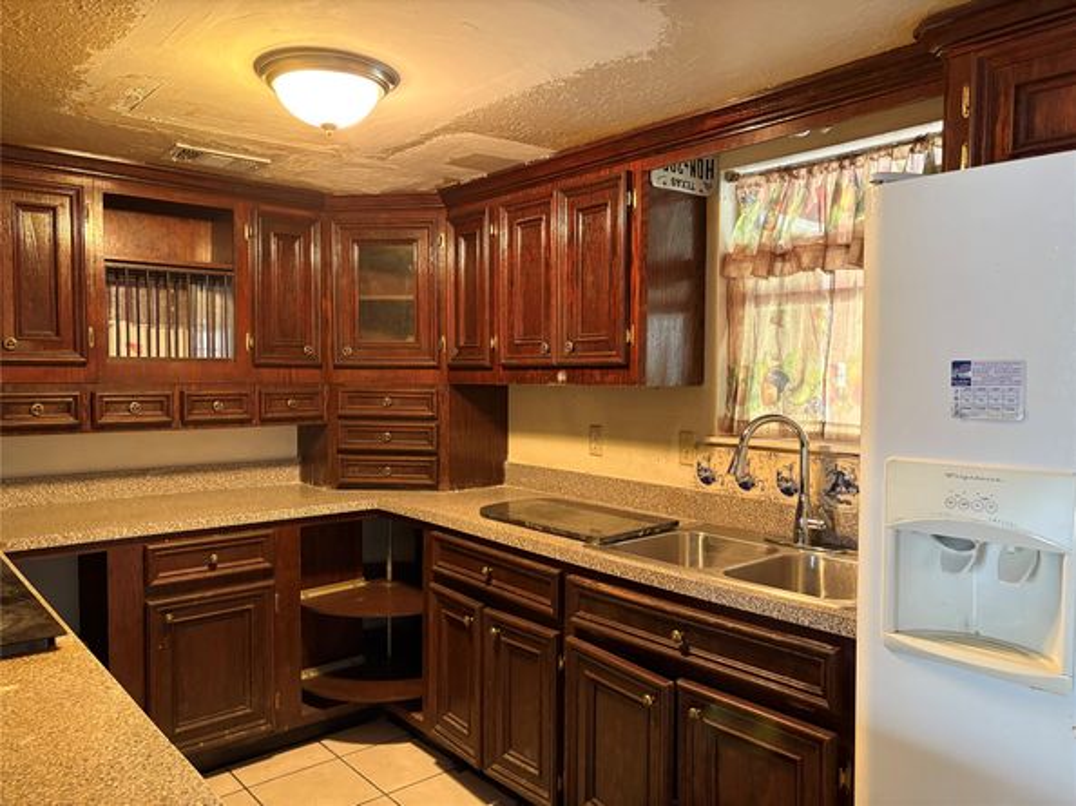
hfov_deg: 67.3
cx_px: 538
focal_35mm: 26
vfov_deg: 53.0
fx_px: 808
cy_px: 403
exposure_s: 1/40
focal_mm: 5.96
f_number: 1.6
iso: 400
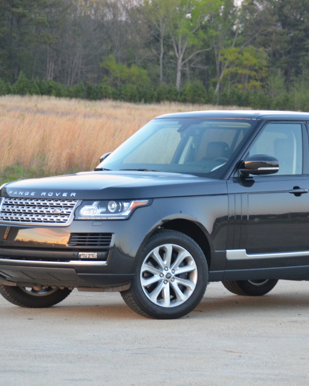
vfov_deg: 9.5
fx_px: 2317
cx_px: 212
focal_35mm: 203
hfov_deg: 7.6
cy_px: 193
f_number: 5.3
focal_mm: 95
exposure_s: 1/60
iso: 1600
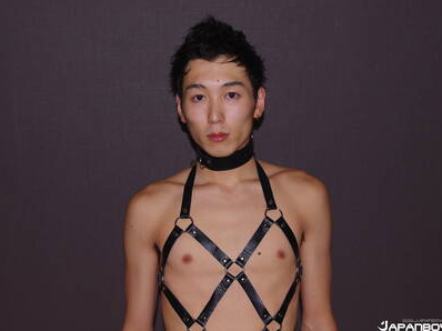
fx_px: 651
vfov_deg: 28.5
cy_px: 168
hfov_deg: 37.5
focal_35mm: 51
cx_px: 224
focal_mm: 30.63
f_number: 8
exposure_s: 1/125
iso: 200
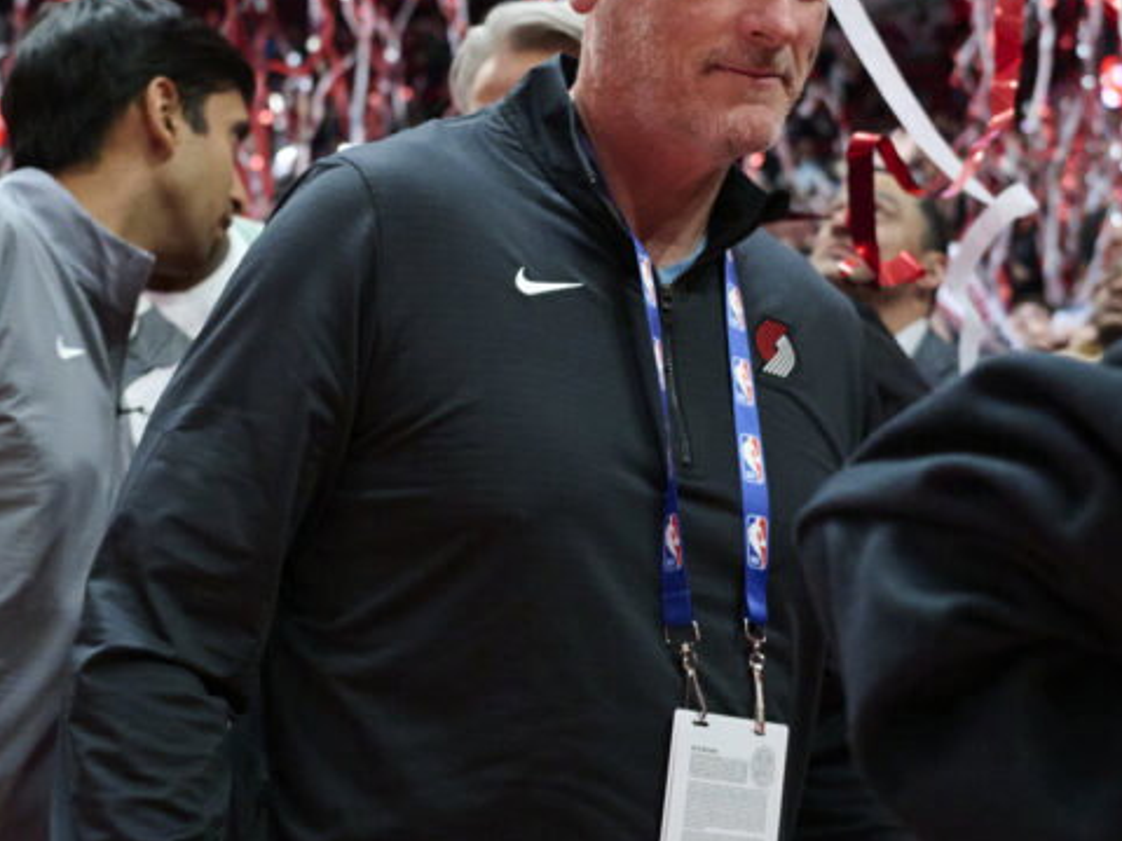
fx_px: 1717
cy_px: 130
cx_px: 855
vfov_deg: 26.8
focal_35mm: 53
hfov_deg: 35.3
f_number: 2.8
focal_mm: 24
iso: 3200
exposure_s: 1/960
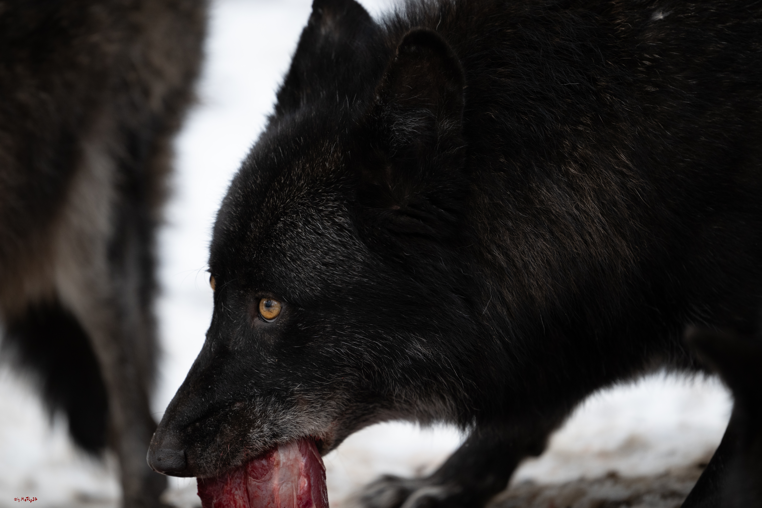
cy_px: 254
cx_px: 381
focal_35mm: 400
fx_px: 8466
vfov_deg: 3.4
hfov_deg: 5.2
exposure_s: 1/1250
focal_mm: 400
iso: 800
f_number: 3.2
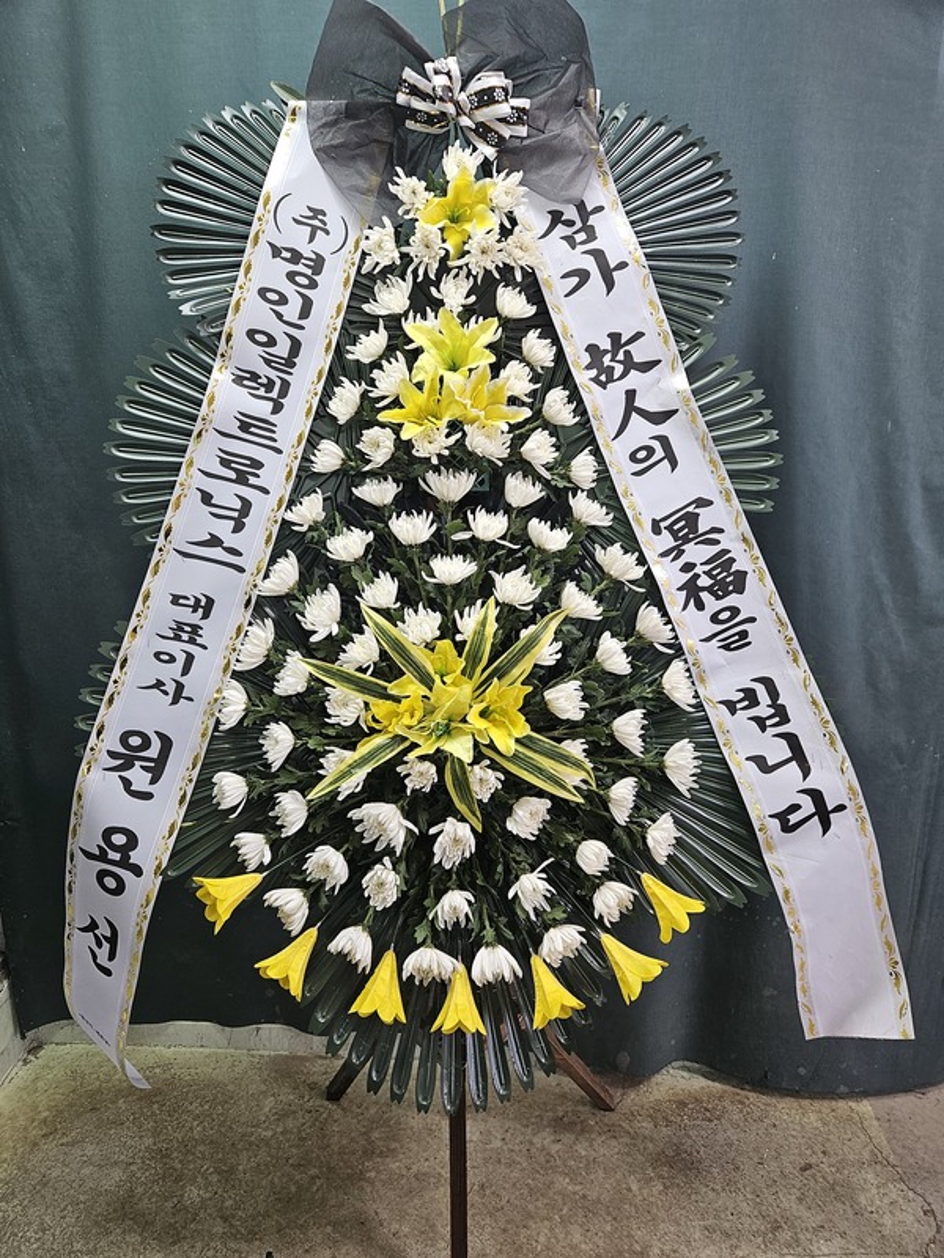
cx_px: 472
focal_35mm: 23
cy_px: 629
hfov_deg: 58.9
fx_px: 836
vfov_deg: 73.9
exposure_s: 1/120
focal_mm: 5.4
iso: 125
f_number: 1.8
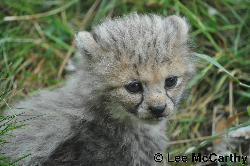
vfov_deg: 3.5
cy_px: 83
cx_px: 125
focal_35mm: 390
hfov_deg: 5.3
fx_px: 2705
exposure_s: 1/640
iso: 800
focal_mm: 260
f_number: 5.6
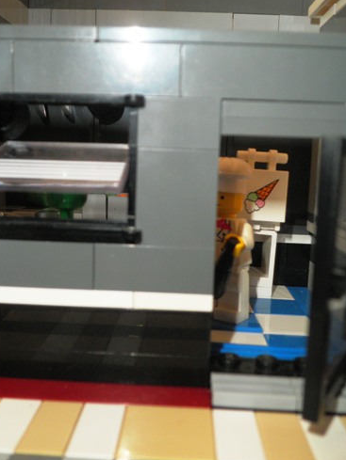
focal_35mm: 34
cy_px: 208
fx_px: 453
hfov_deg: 41.8
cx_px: 167
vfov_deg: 53.9
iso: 160
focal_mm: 4.7
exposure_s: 1/30
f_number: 7.9
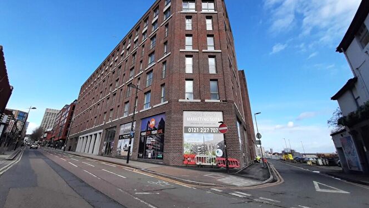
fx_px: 147
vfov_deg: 70.5
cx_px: 176
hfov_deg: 102.9
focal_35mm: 15
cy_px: 101
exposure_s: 1/572
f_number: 2.2
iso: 40
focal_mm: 1.42
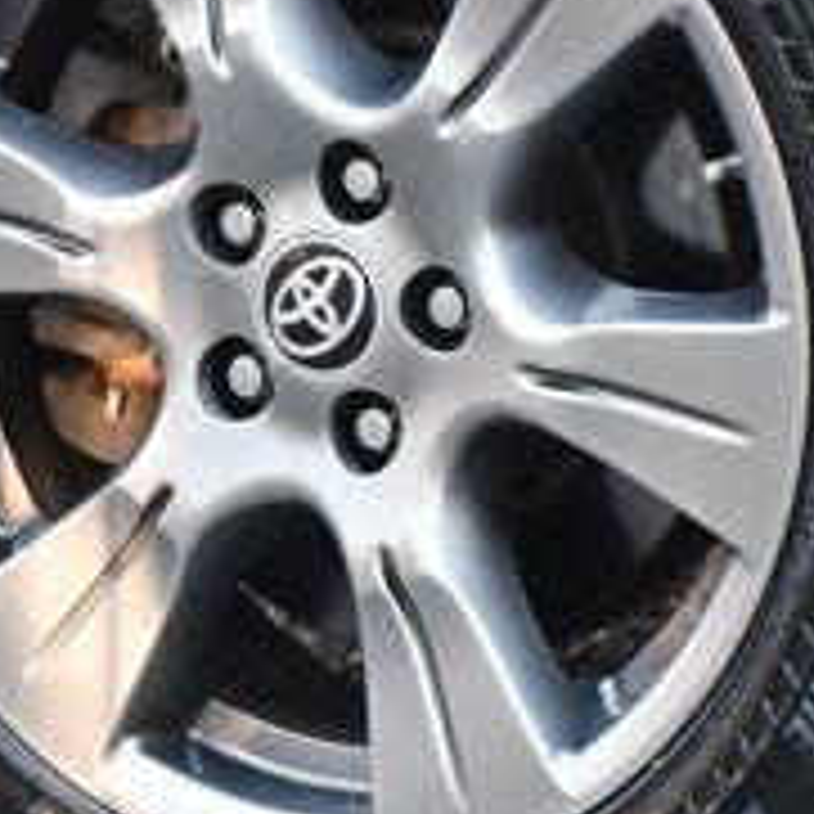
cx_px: 346
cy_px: 205
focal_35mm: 450
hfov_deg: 3.9
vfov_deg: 3.9
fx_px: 11972
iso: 2200
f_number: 4.8
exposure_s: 1/125
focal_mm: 100
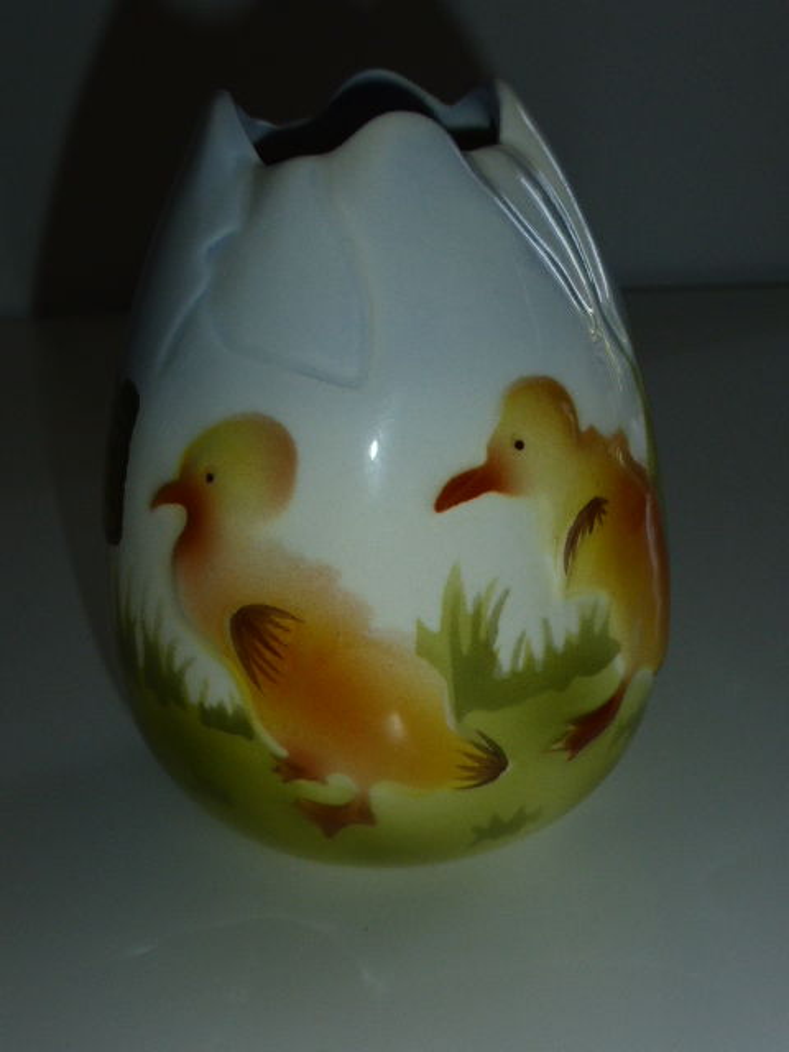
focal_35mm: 49
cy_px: 526
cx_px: 394
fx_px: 1489
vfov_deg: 38.9
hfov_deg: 29.7
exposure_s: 1/60
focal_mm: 8.5
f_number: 4.2
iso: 160
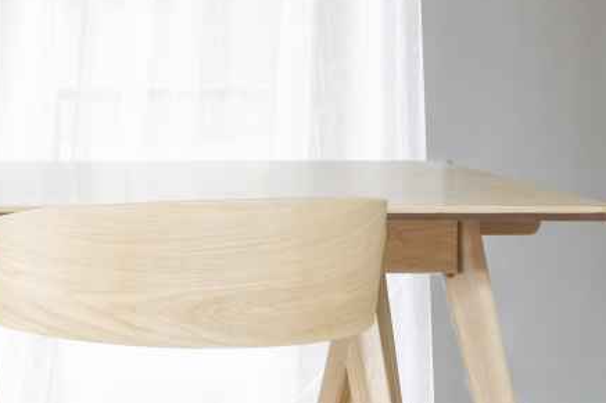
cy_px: 6
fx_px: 3079
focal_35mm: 183
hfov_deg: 10.8
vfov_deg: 7.5
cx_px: -319
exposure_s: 1/2
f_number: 4
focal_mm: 40
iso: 160
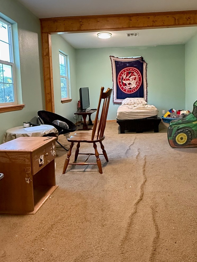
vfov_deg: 64.9
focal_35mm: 27
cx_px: 119
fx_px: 205
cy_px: 108
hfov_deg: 51.0
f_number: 2.2
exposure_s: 1/60
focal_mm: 2.22
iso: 640
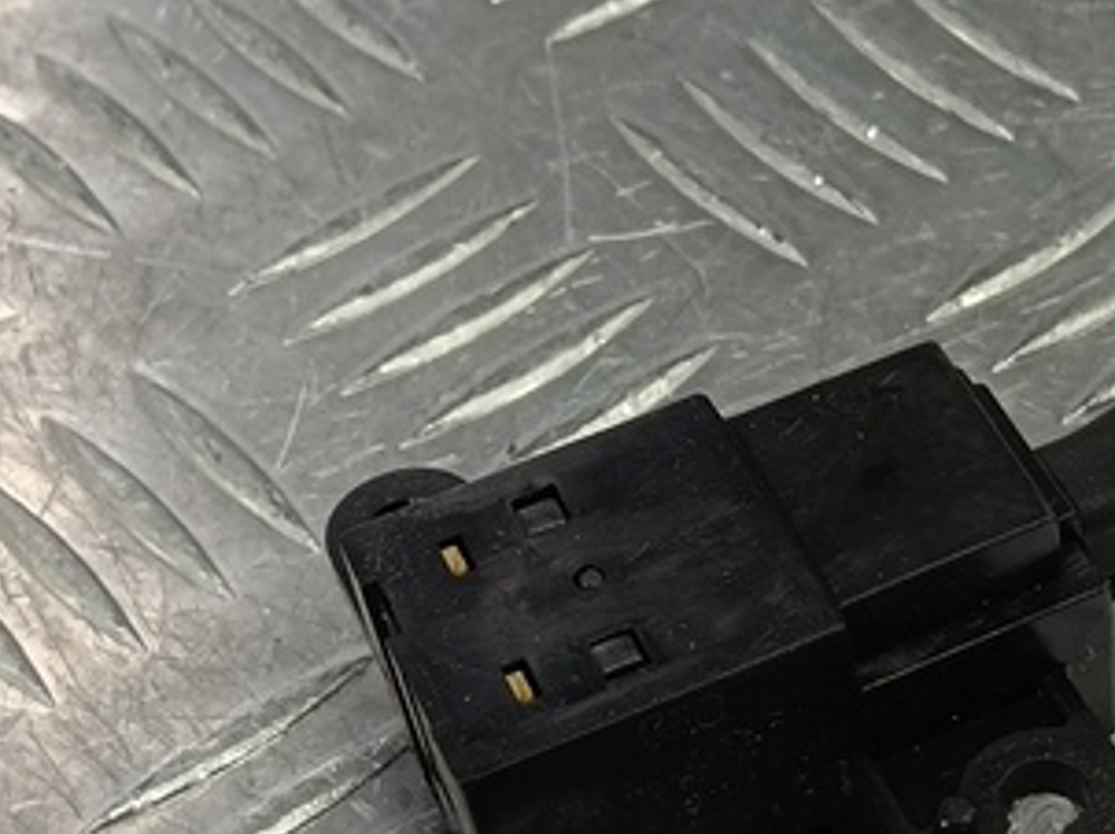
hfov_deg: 25.0
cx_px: 698
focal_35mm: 78
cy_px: 830
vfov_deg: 18.4
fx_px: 2510
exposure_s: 1/50
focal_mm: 4.11
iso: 113
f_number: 1.6
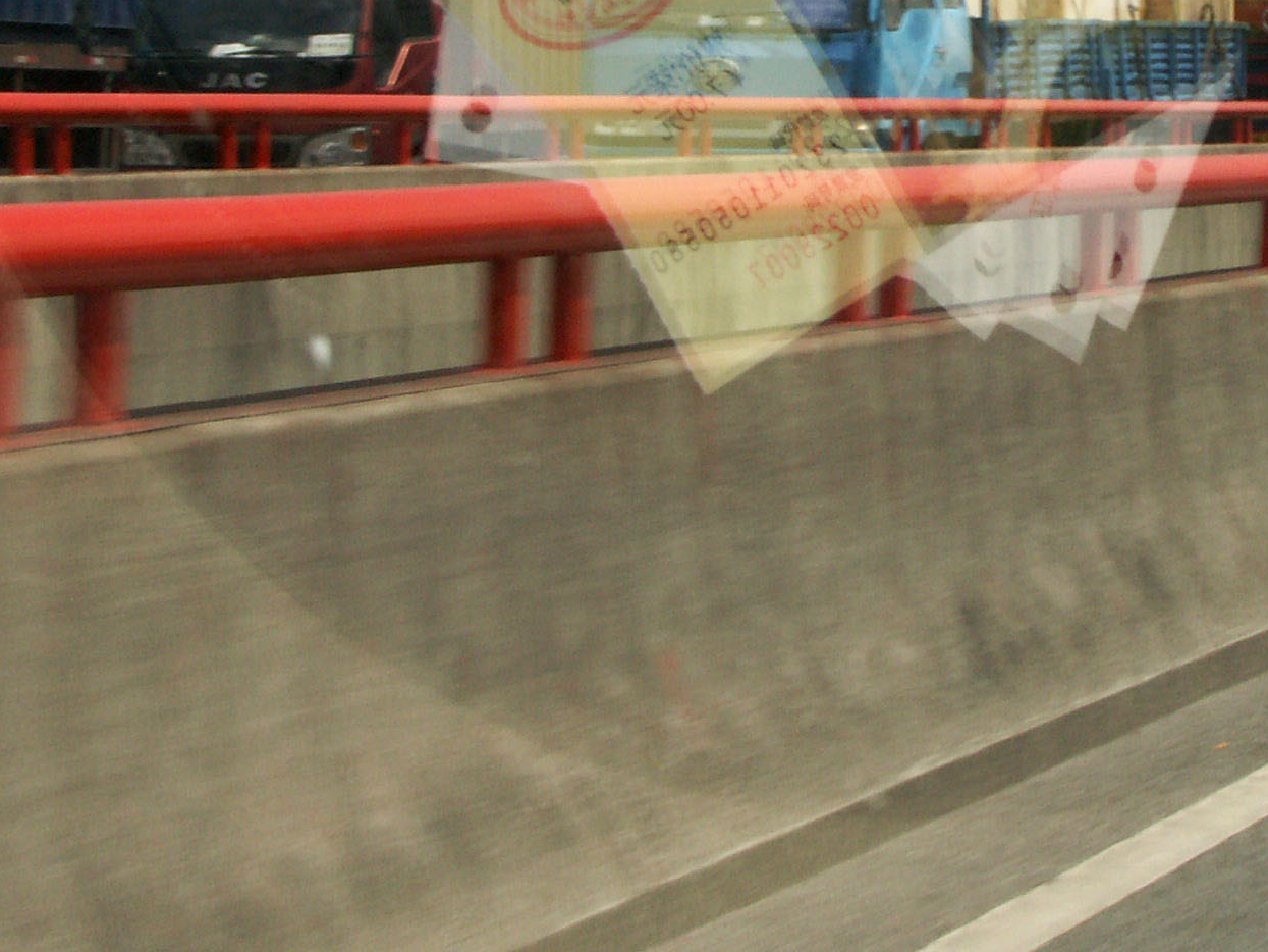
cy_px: 71
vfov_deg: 12.5
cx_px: 962
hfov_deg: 16.6
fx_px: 4323
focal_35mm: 118
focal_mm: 11.57
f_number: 8
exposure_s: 1/320
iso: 64
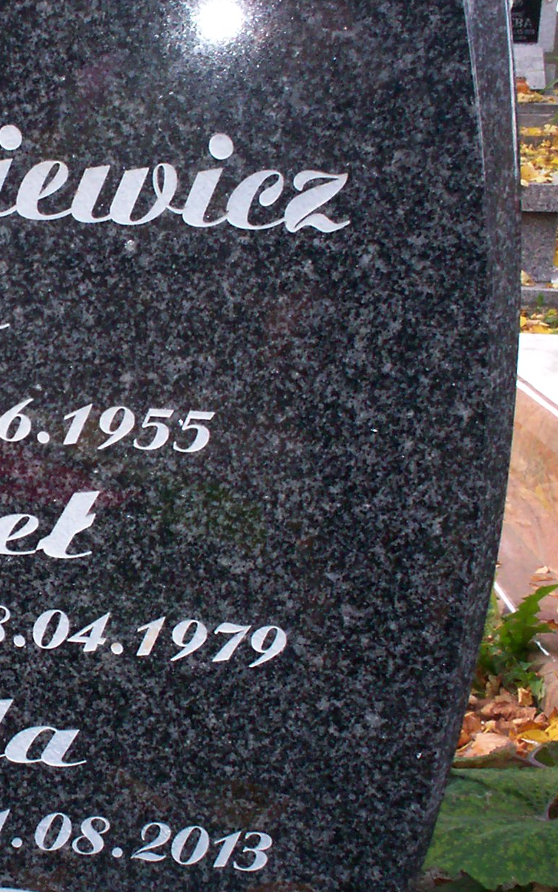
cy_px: 432
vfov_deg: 26.1
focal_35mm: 79
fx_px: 1921
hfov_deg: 15.9
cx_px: -95
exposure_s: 1/60
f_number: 4.5
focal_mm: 6
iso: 140
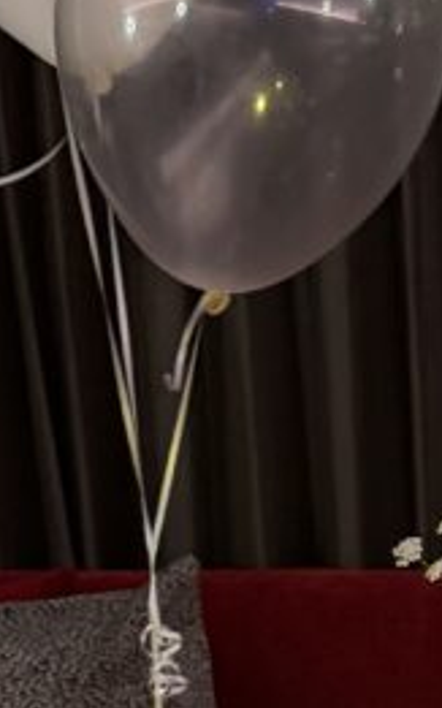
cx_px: 453
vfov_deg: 20.6
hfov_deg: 12.9
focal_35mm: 100
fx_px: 1928
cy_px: 545
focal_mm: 6.76
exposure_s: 1/30
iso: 800
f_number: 1.78
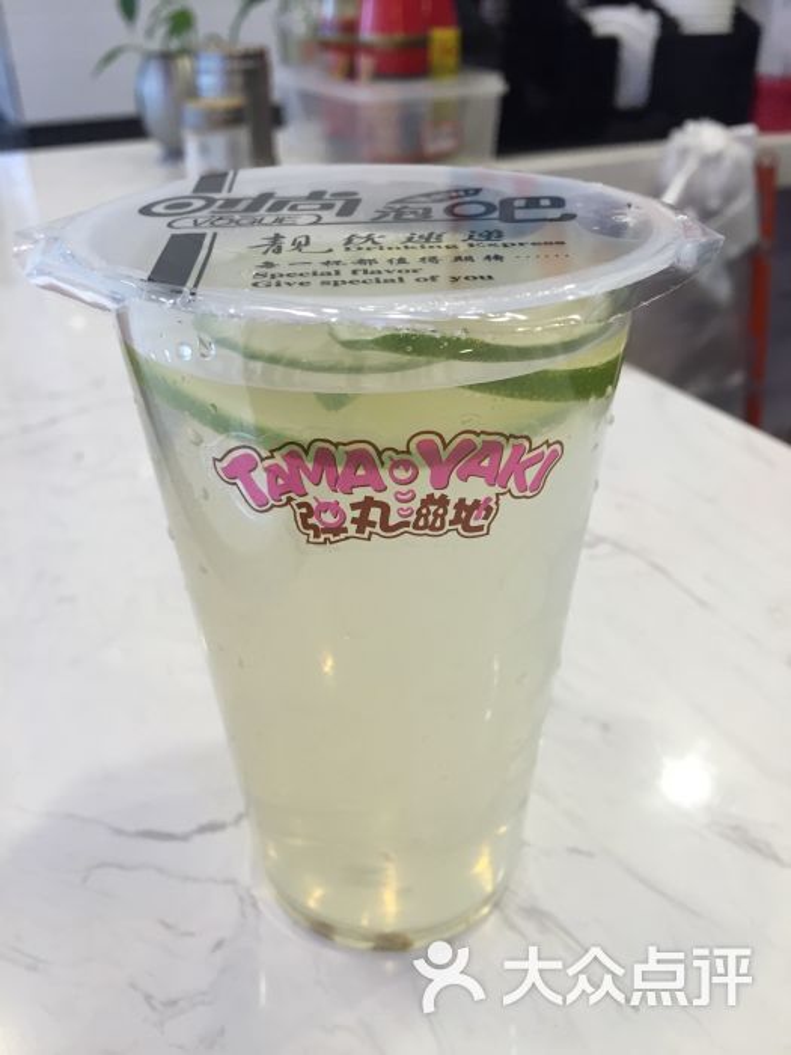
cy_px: 528
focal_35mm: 29
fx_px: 884
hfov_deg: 48.2
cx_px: 396
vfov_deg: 61.7
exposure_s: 1/33
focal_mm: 4.15
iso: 50
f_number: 2.2
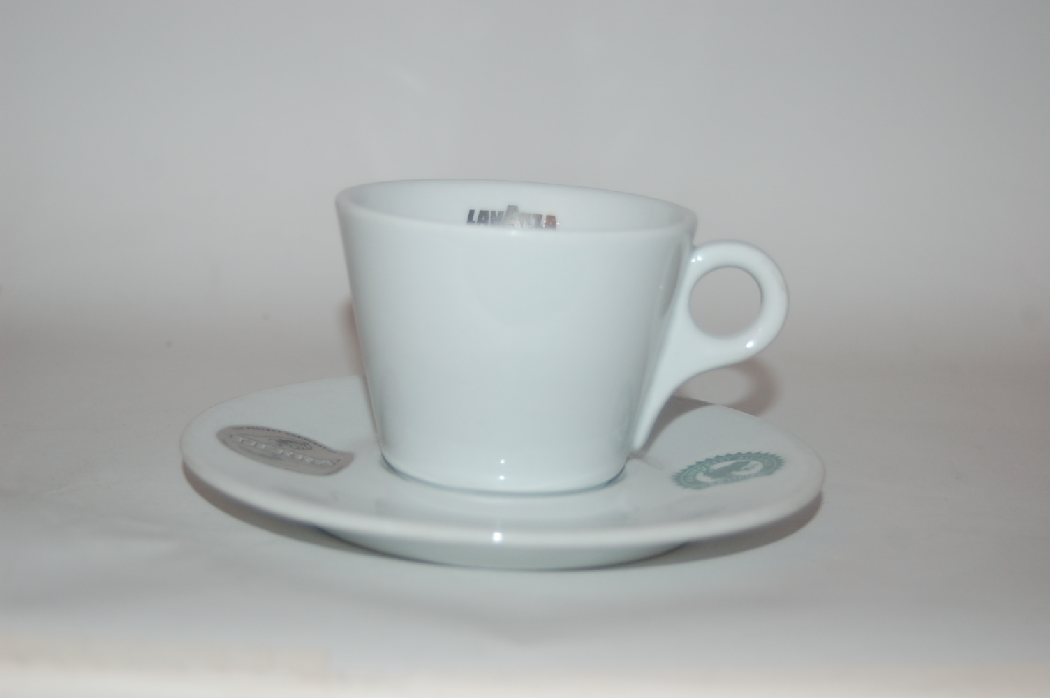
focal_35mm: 66
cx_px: 525
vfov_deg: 20.6
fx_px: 1923
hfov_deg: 30.5
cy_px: 349
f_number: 4.2
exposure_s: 1/60
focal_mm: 44
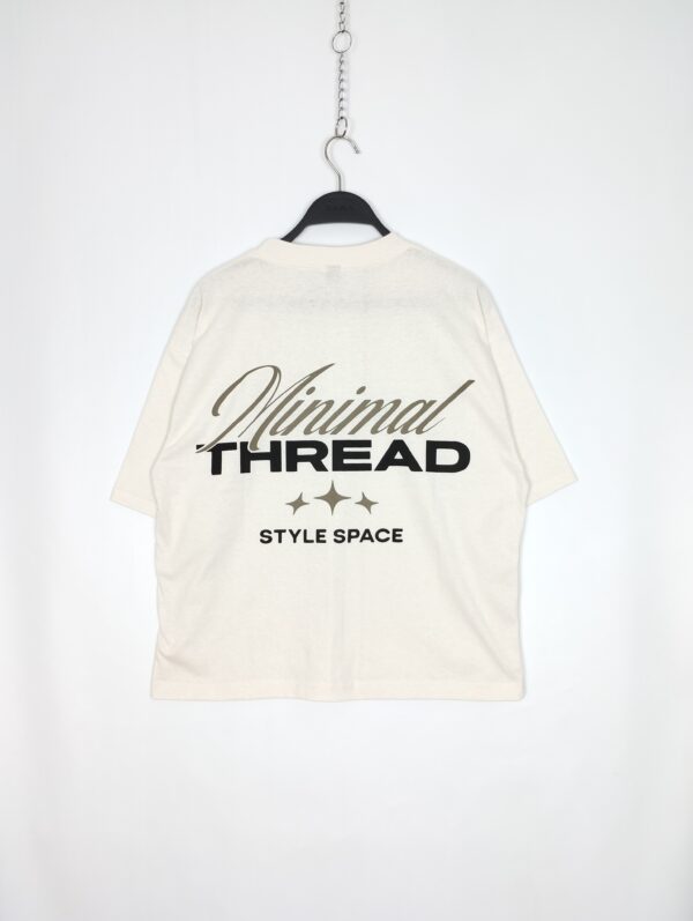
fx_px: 746
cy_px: 460
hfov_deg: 49.9
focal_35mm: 28
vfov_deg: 63.4
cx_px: 346
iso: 100
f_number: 1.8
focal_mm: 4.27
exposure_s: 1/15
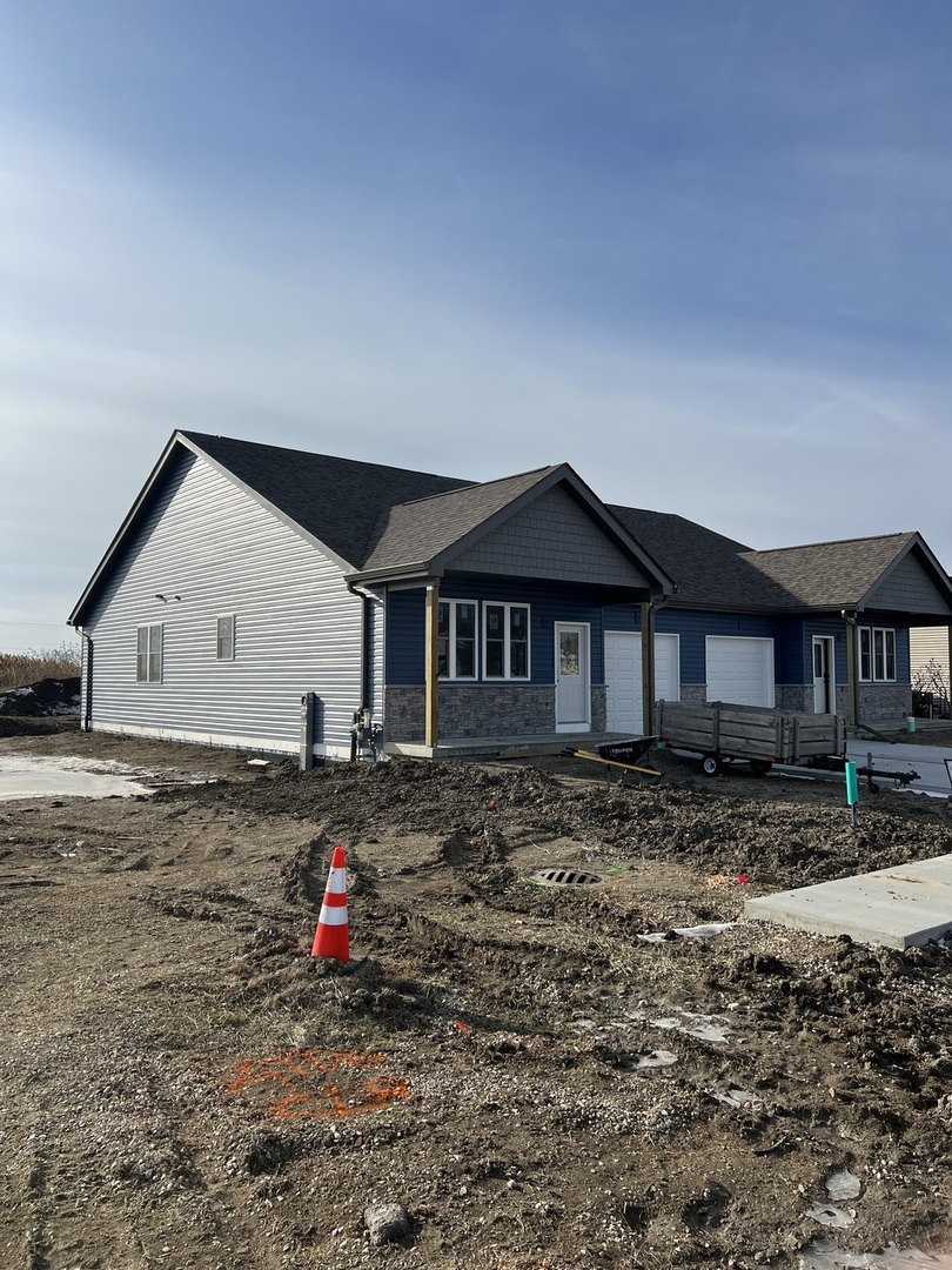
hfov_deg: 53.1
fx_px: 953
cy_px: 635
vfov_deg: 67.3
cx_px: 476
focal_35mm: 26
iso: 50
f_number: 1.5
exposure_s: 1/6993
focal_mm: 5.7
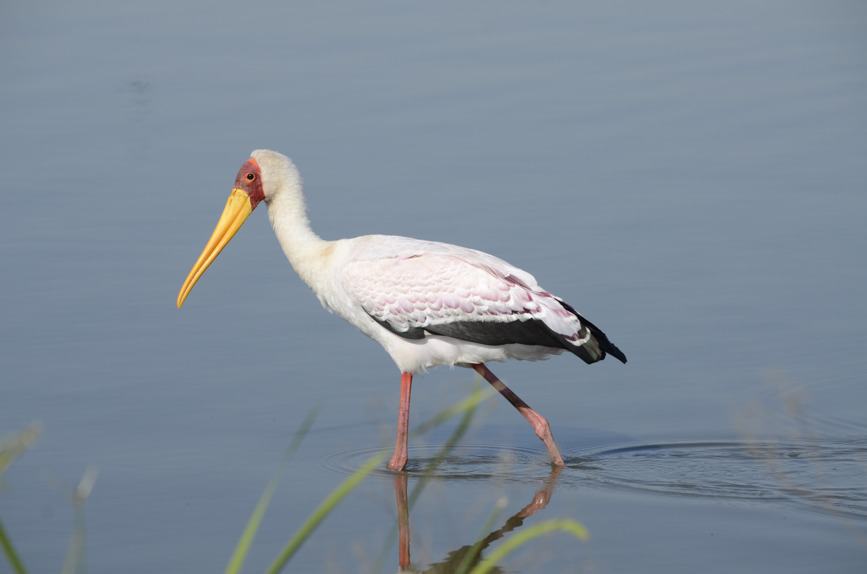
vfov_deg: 5.5
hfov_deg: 8.3
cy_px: 287
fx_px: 5948
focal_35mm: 248
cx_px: 434
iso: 125
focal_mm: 165
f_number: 8
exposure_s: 1/400
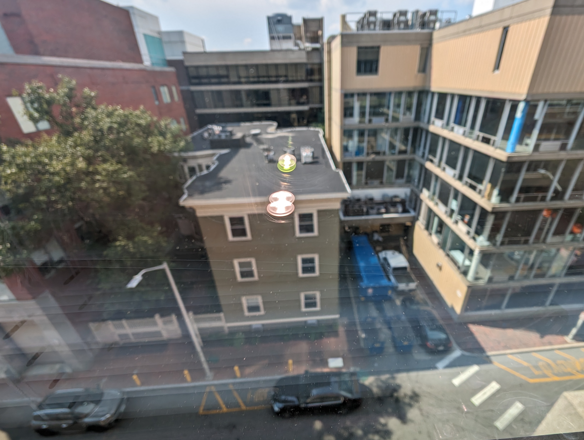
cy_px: 216
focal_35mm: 15
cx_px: 319
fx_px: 253
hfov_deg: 97.8
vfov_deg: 81.9
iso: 40
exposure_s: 1/1815
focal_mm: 2.23
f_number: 1.95
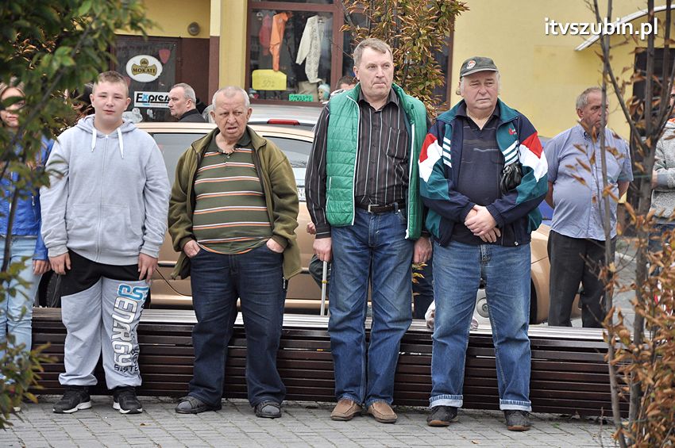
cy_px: 224
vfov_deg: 8.7
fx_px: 2950
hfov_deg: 13.1
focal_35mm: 158
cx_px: 338
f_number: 5.6
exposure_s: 1/400
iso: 500
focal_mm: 105
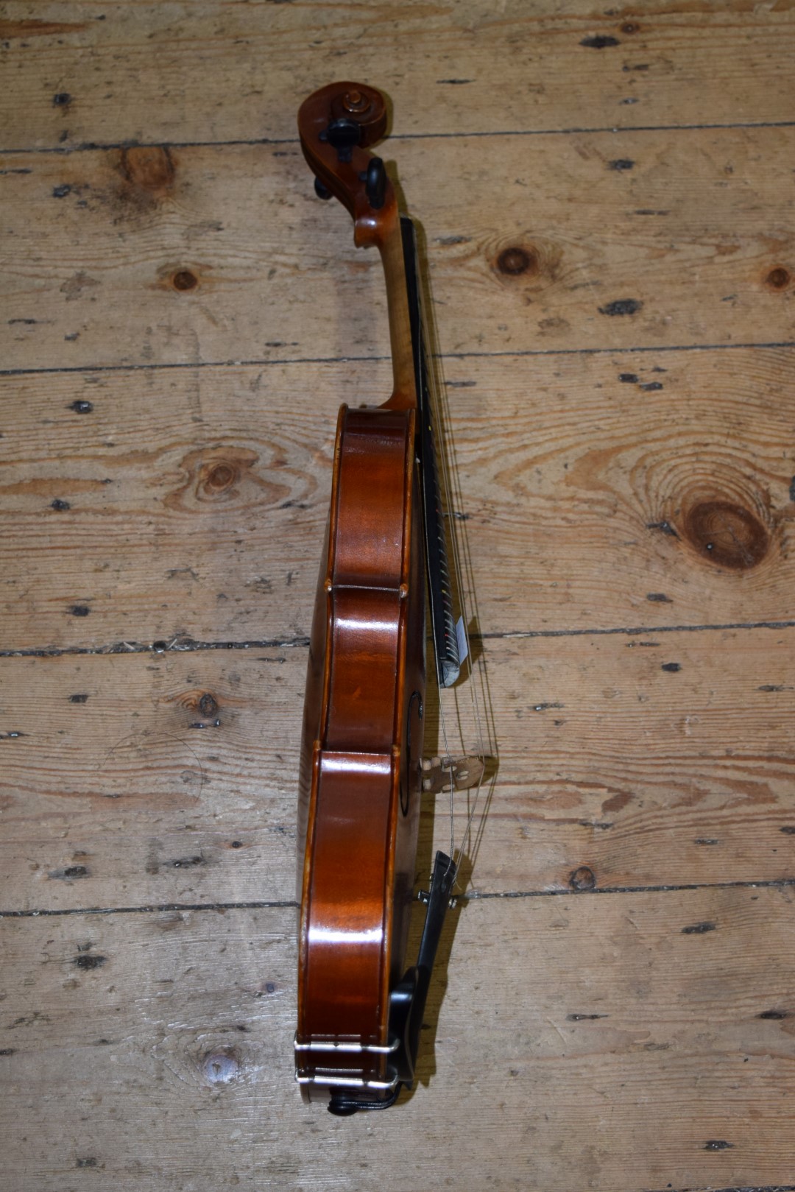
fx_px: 1986
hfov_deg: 22.6
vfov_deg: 33.4
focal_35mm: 60
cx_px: 398
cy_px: 596
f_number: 4.8
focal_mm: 40
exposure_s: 1/100
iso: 800
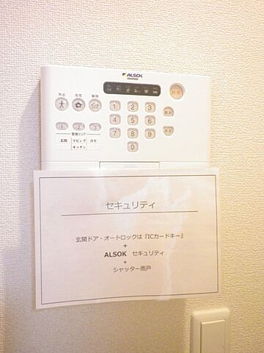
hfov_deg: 49.7
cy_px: 176
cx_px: 132
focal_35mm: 28
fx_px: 285
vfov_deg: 63.4
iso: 800
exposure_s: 1/50
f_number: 3.2
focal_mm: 5
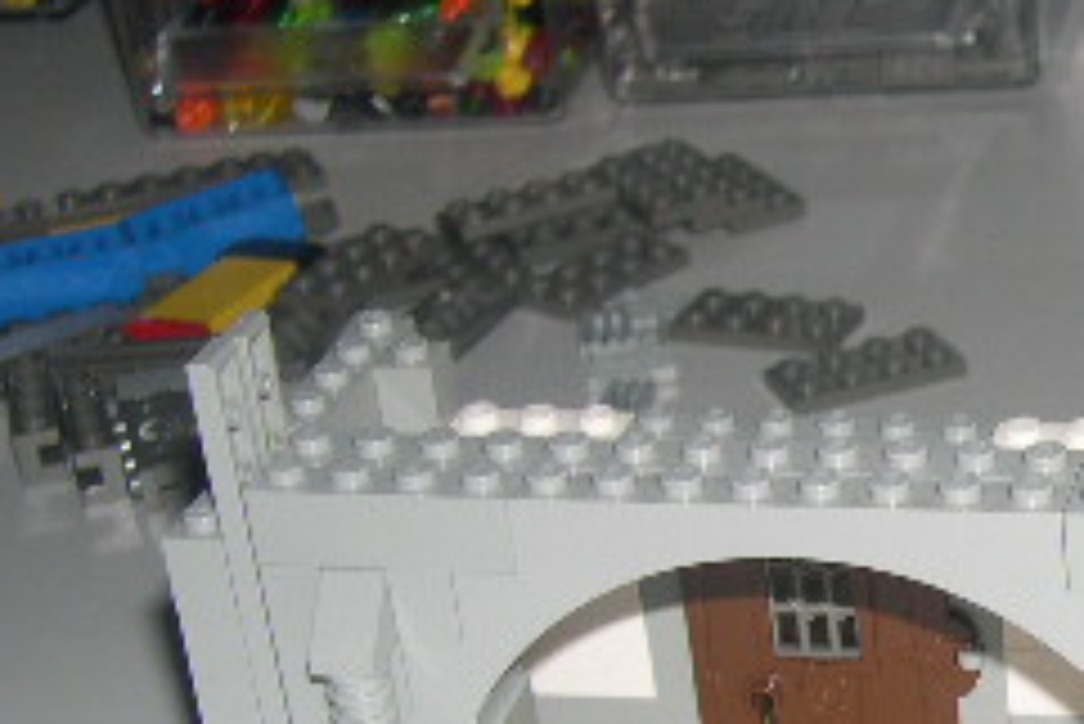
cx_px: 1286
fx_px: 3163
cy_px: 697
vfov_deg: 12.9
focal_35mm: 105
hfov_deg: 18.5
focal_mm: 8
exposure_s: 1/60
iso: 100
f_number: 2.8
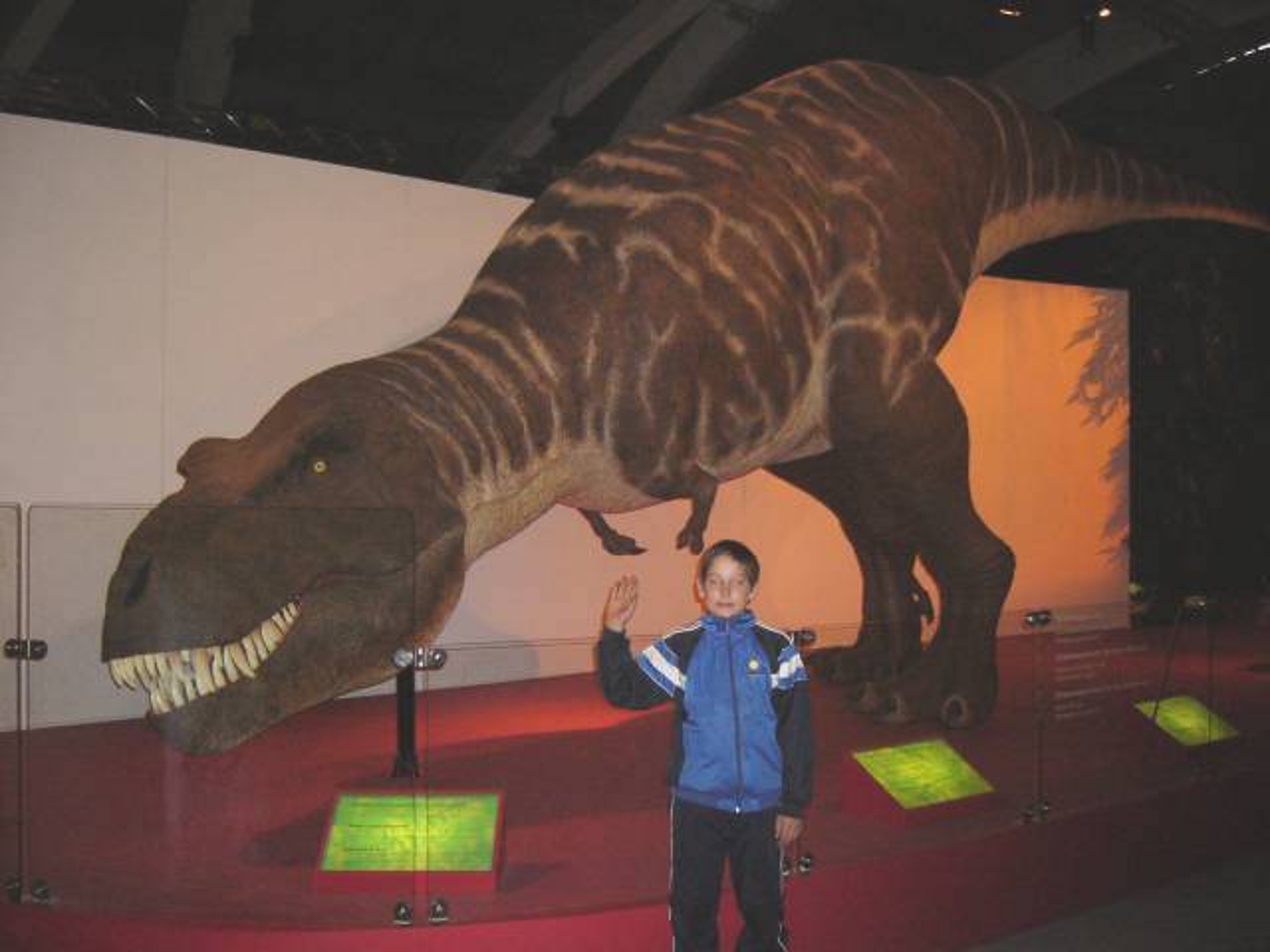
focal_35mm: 35
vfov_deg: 40.7
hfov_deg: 52.6
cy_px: 476
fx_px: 1284
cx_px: 635
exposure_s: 1/60
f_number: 2.8
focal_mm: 5.8
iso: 300
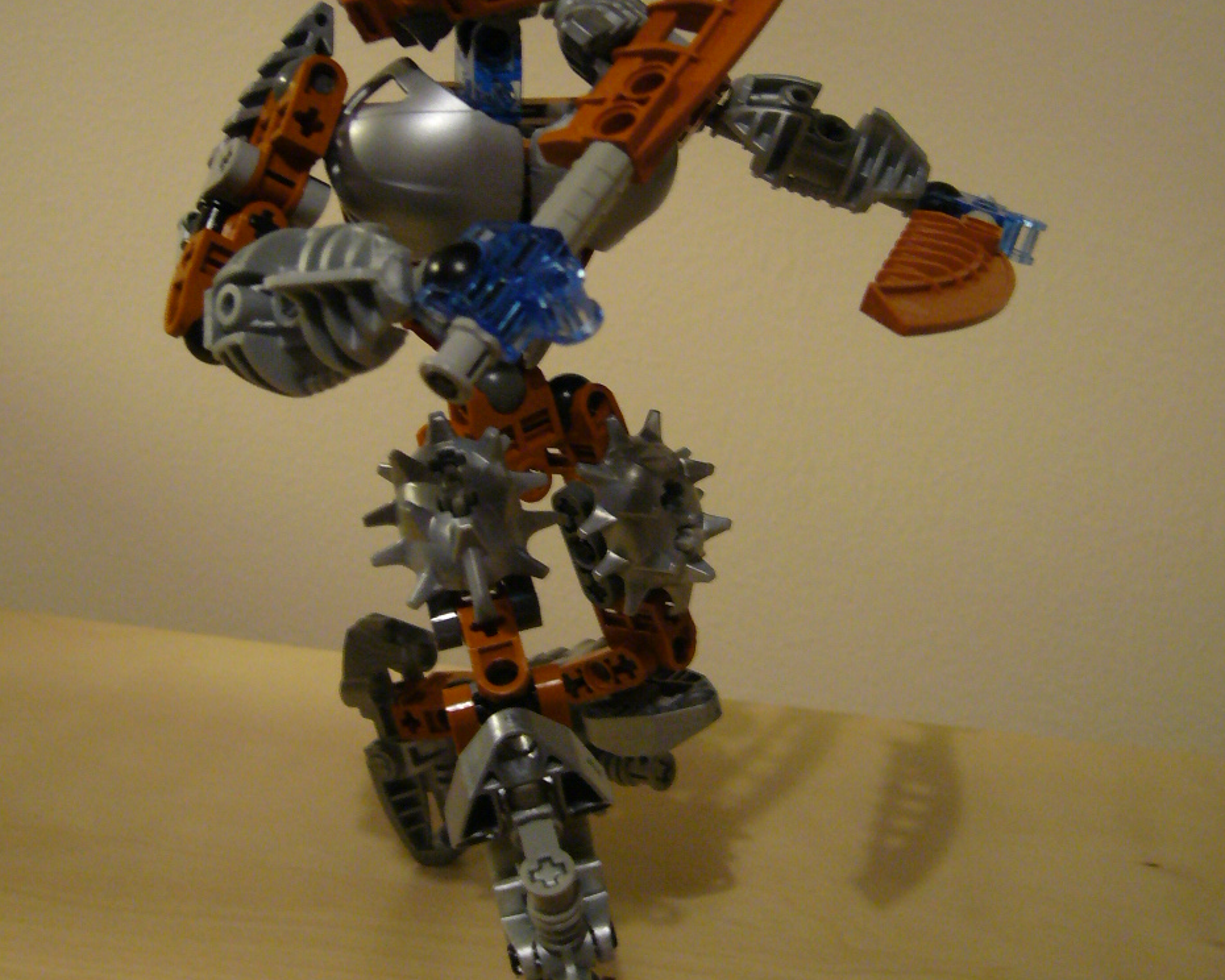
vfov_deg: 32.1
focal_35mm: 47
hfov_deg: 39.5
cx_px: 597
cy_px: 460
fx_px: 1704
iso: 200
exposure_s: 1/8
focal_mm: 5.8
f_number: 2.8
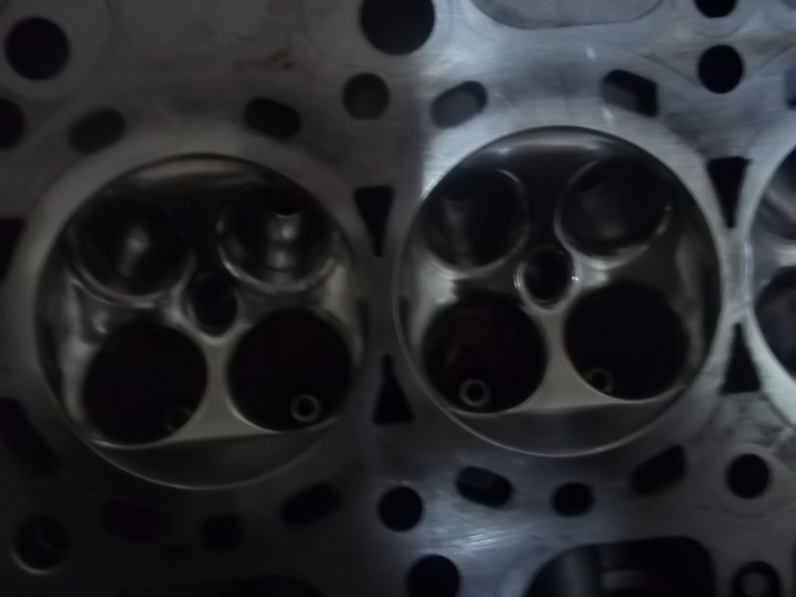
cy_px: 298
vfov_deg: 39.7
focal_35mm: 36
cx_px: 398
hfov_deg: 51.4
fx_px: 828
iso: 320
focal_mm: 6.5
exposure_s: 1/8
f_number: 3.1
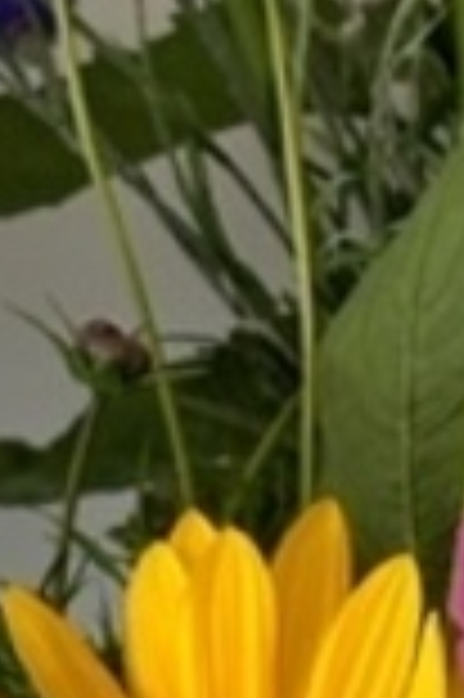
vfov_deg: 15.3
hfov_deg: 10.2
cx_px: 257
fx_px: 2596
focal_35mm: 134
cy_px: 396
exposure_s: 1/60
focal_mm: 5.7
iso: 160
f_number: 1.5
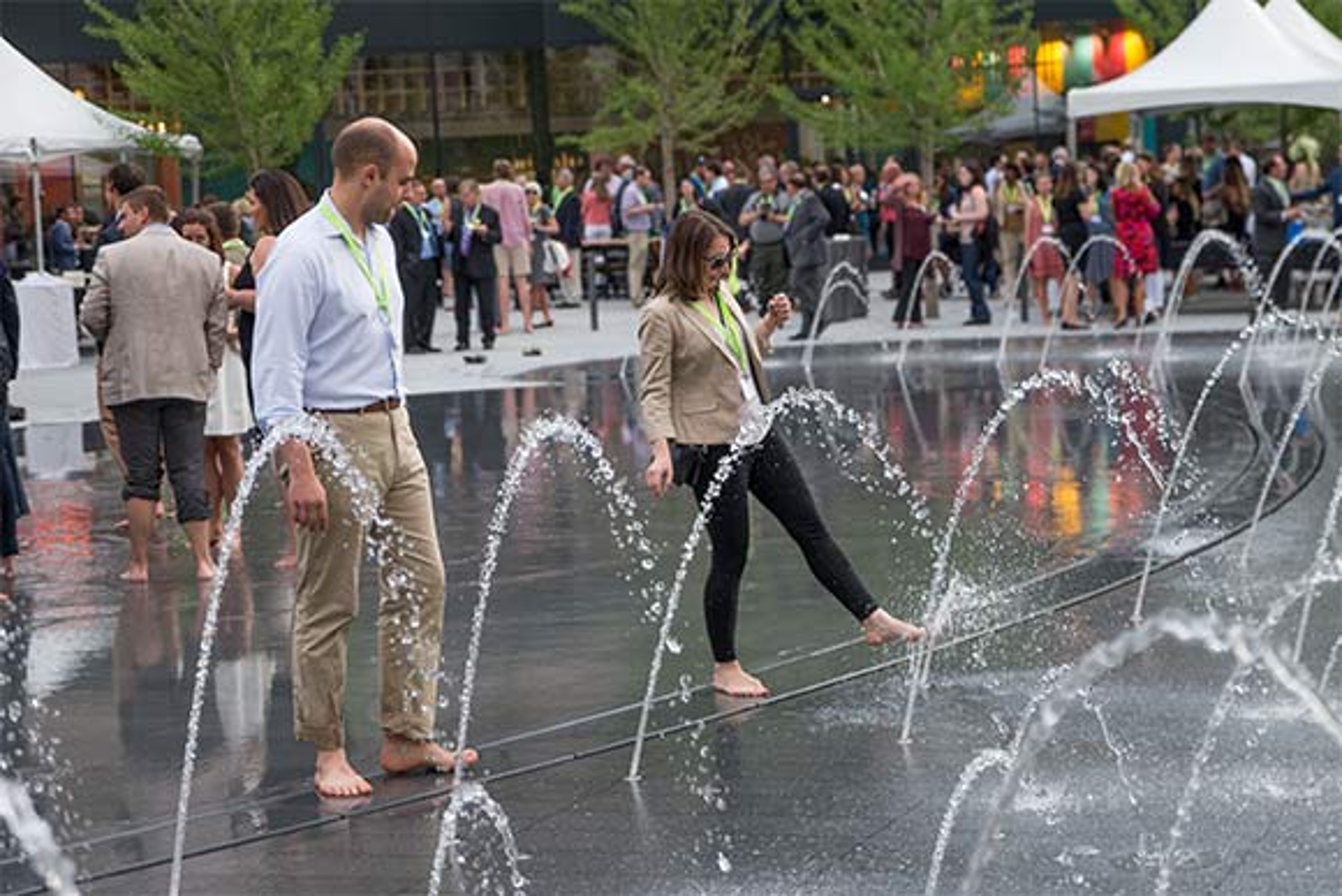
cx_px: 671
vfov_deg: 20.9
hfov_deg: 31.0
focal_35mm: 65
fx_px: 2424
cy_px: 448
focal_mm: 65
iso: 400
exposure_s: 1/500
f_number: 2.8
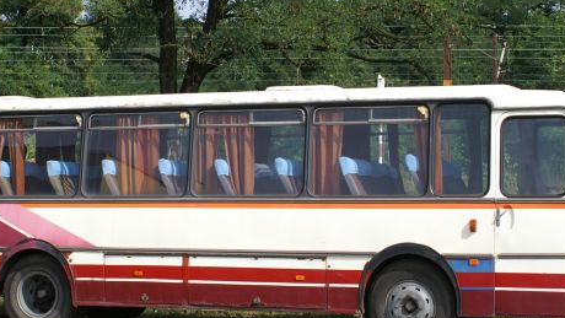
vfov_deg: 13.9
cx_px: 268
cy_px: 89
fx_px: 1304
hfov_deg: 24.5
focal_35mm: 87
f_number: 10
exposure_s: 1/160
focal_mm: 30
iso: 100
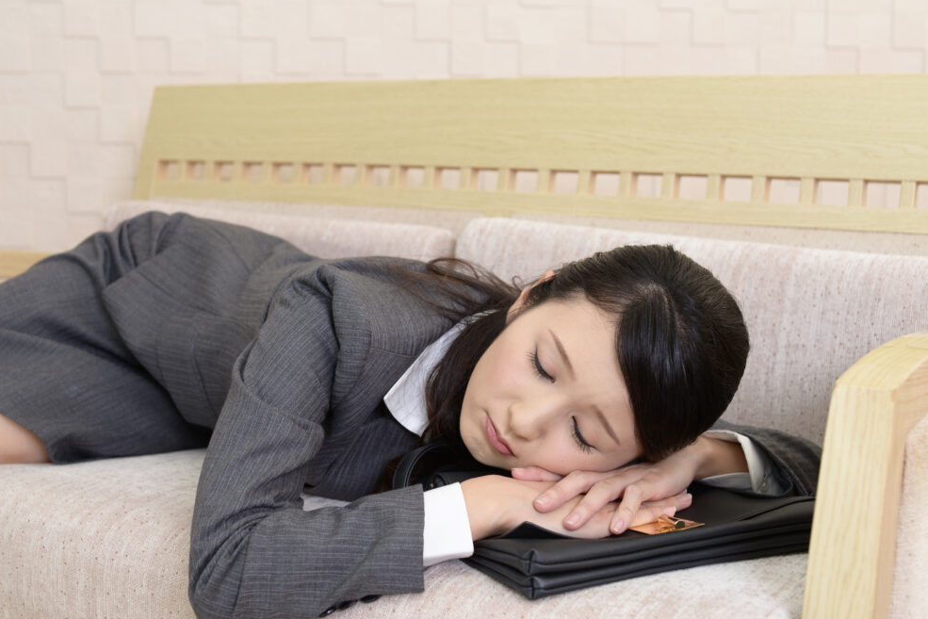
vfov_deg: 26.0
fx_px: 1341
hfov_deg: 38.2
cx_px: 456
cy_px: 300
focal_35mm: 52
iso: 160
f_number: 5.6
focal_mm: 50
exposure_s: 1/125
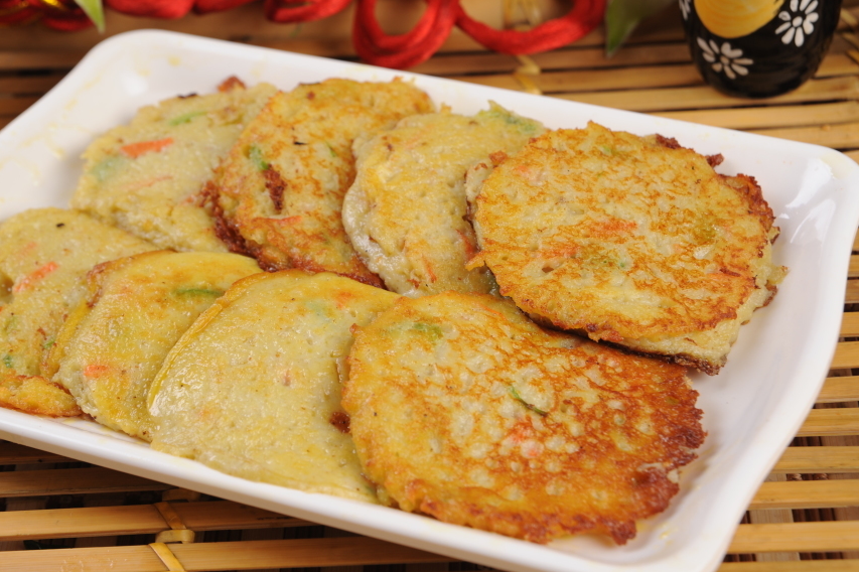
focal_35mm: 96
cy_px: 276
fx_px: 2290
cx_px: 367
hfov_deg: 21.2
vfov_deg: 14.2
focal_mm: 80
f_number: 10
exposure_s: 1/125
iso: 200
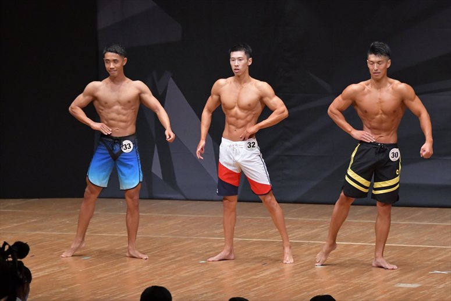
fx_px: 3005
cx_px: 226
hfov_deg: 8.6
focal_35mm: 240
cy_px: 150
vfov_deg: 5.7
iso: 6400
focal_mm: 160
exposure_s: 1/400
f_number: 5.6
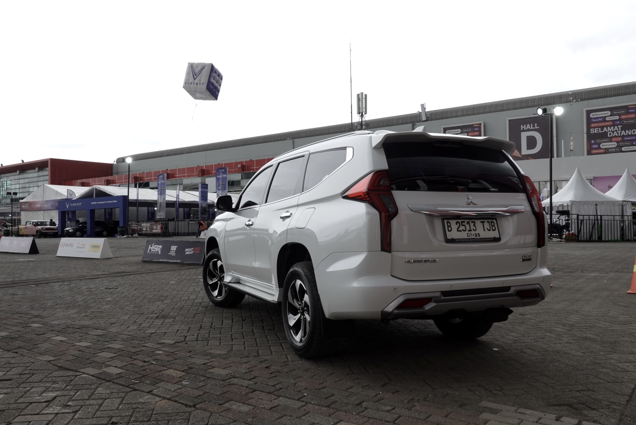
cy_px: 212
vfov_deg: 43.7
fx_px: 530
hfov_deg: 61.9
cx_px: 318
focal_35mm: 30
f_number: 9
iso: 100
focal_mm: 11.29
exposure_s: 1/100
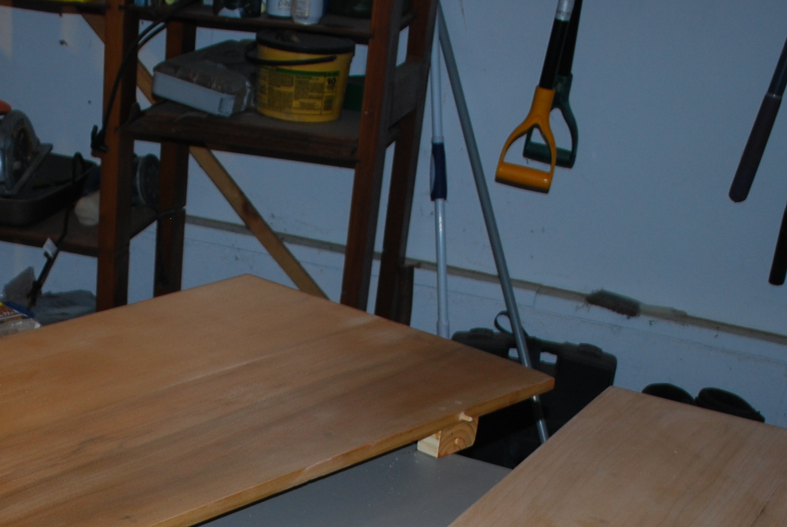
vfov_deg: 19.2
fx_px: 1467
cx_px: 178
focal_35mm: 67
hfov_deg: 29.5
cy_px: 643
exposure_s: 1/60
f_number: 3.5
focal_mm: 18
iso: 200
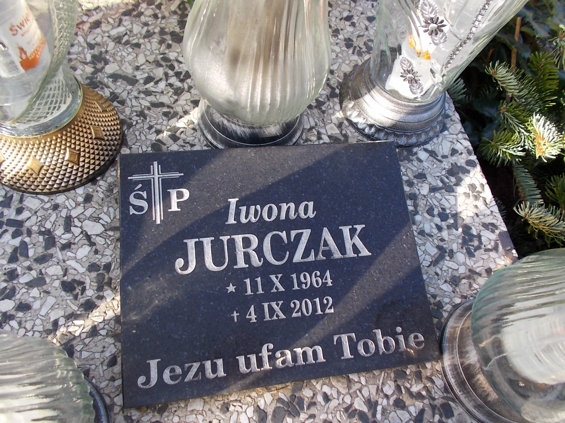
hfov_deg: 67.3
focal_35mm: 26
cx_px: 282
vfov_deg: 53.1
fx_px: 424
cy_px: 212
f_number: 3.2
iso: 80
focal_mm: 4.6
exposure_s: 1/200
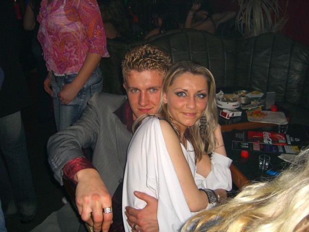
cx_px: 154
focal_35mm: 38
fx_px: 339
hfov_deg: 49.0
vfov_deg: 37.7
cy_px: 116
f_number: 2.8
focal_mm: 7.9
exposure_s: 1/60
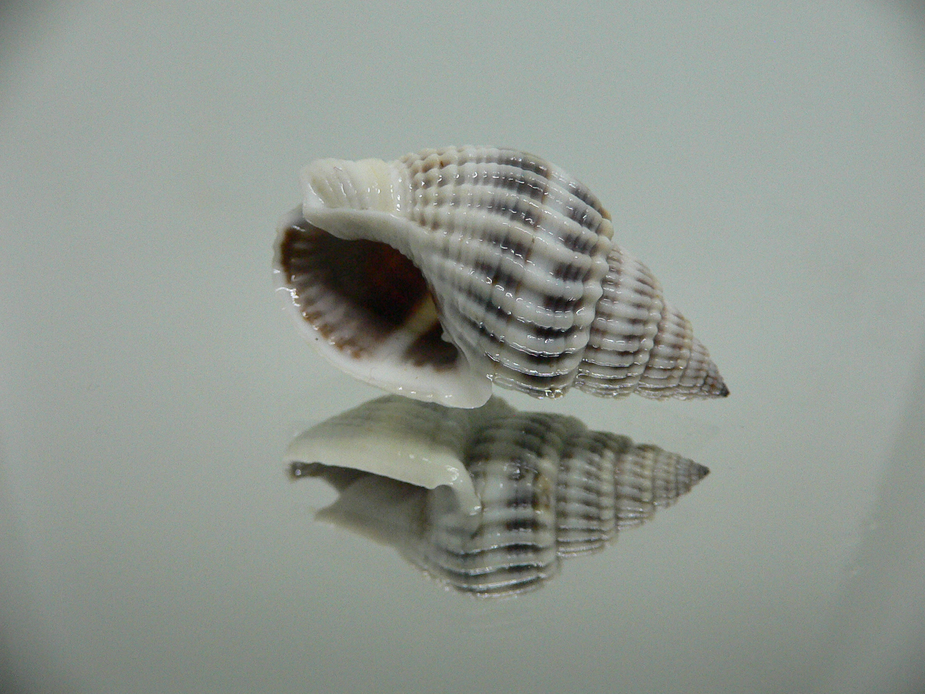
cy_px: 347
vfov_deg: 40.7
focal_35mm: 35
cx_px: 462
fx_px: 935
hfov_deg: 52.6
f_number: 2.8
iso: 200
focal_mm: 4.6
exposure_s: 1/60
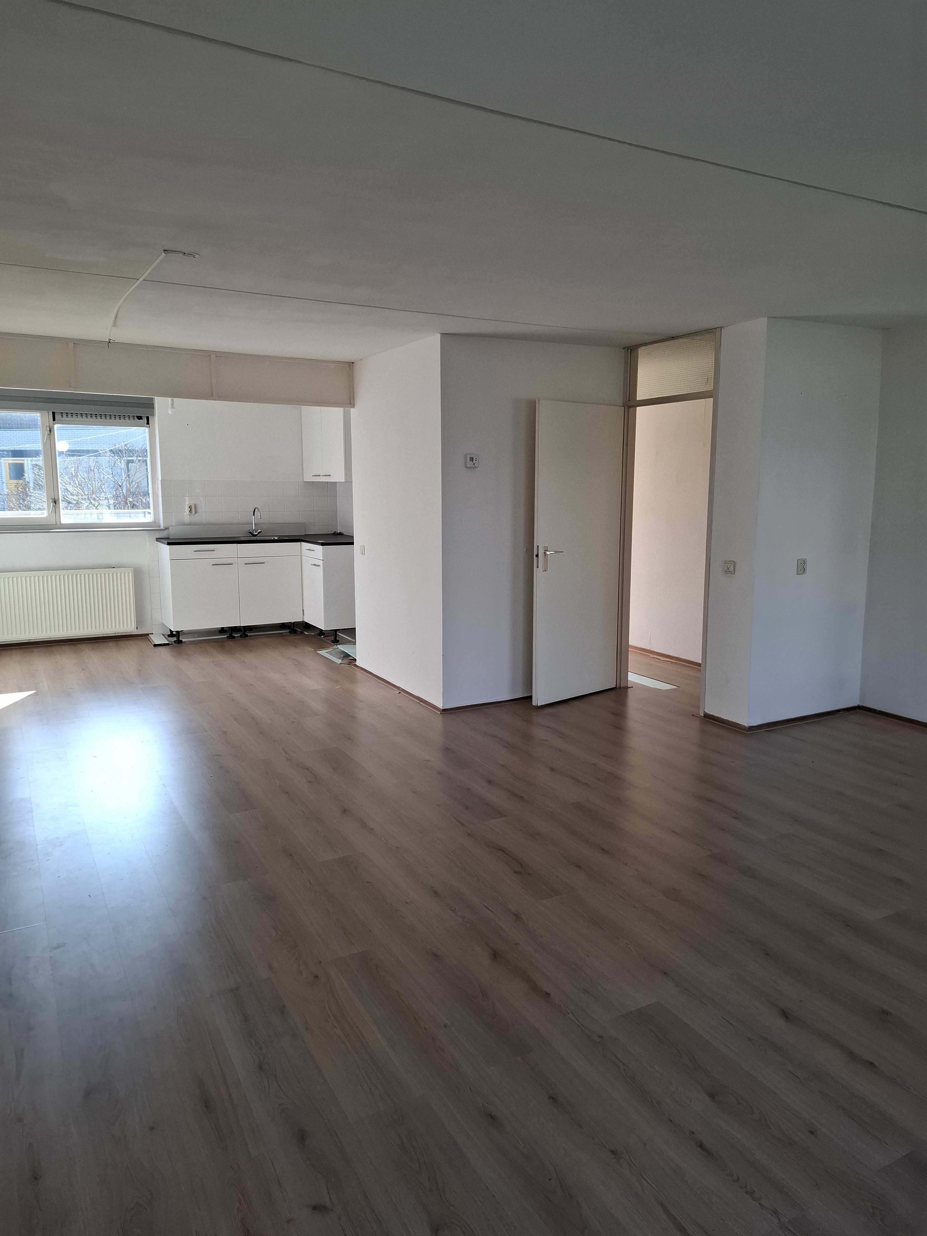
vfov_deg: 73.9
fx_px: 821
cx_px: 464
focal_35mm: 23
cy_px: 618
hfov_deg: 58.9
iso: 50
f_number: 1.8
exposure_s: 1/160
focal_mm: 5.54
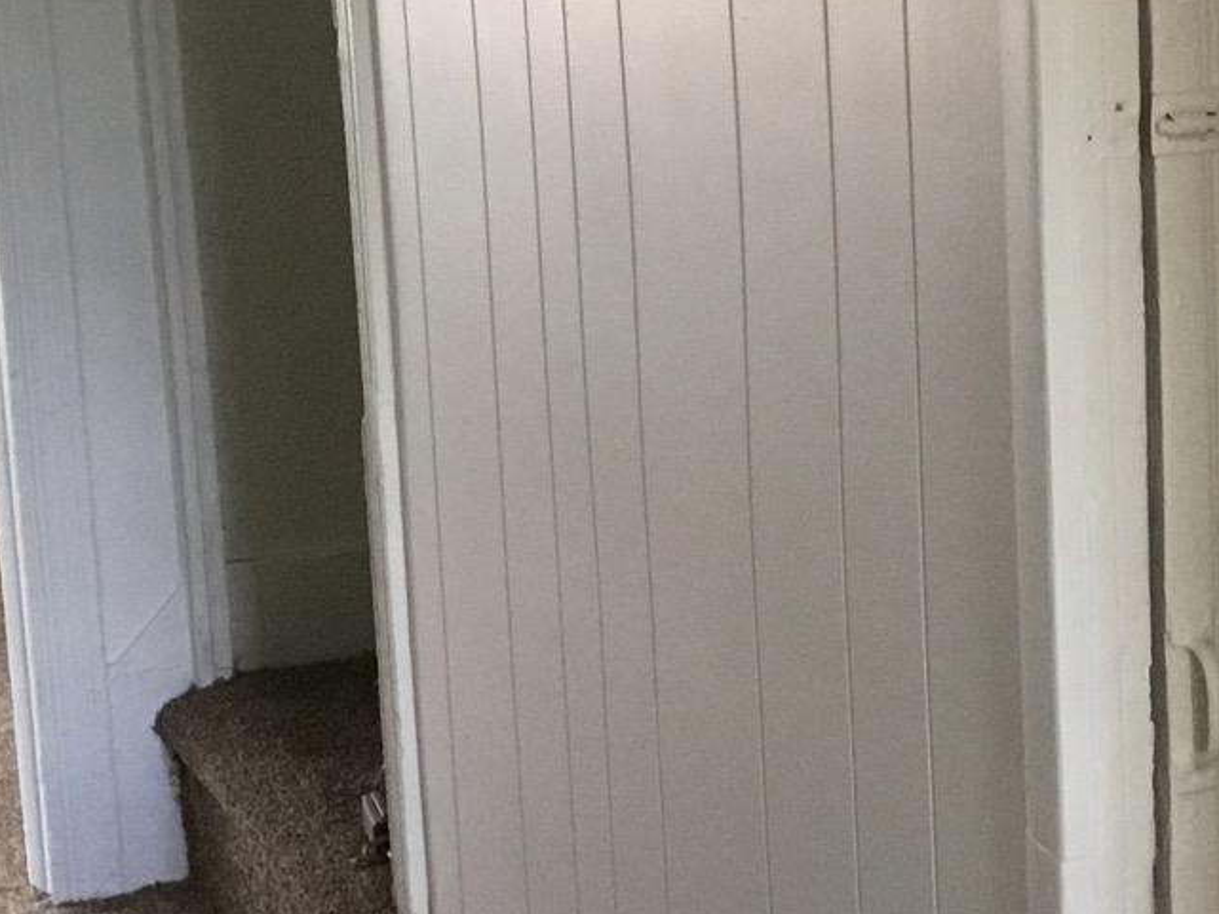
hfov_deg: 19.3
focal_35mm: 99
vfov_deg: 14.9
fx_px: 3487
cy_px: 344
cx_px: 1177
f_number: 2.4
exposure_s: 1/30
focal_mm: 3.3
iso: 125
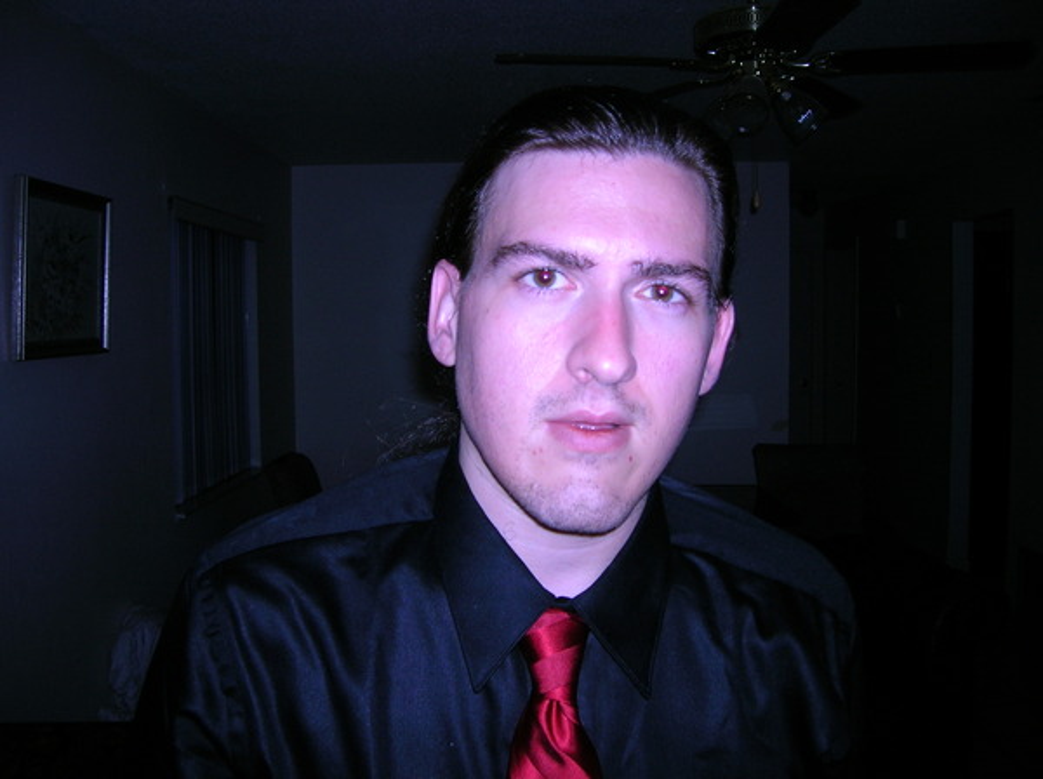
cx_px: 522
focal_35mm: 34
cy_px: 390
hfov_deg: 54.0
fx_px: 1023
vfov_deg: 41.7
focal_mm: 5.7
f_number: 2.9
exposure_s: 1/60.1
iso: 50
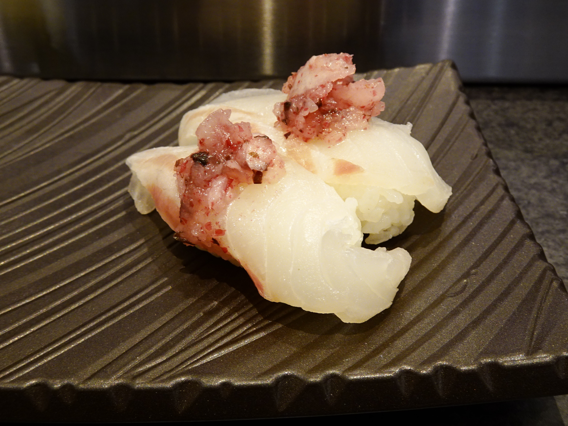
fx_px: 574
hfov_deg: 52.6
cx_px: 284
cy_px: 213
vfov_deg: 40.7
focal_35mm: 35
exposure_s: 1/20
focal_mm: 5.9
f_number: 4
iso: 200
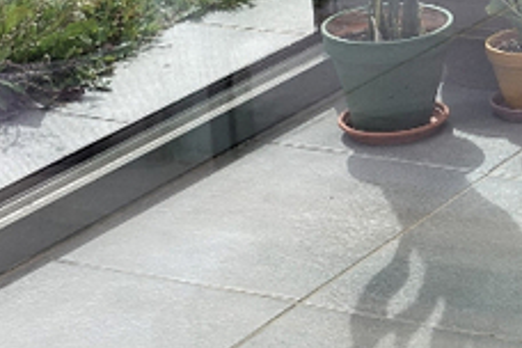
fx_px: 2059
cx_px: 852
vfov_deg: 9.4
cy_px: -179
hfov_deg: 13.4
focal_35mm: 142
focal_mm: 8.8
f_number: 4
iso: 125
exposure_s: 1/320
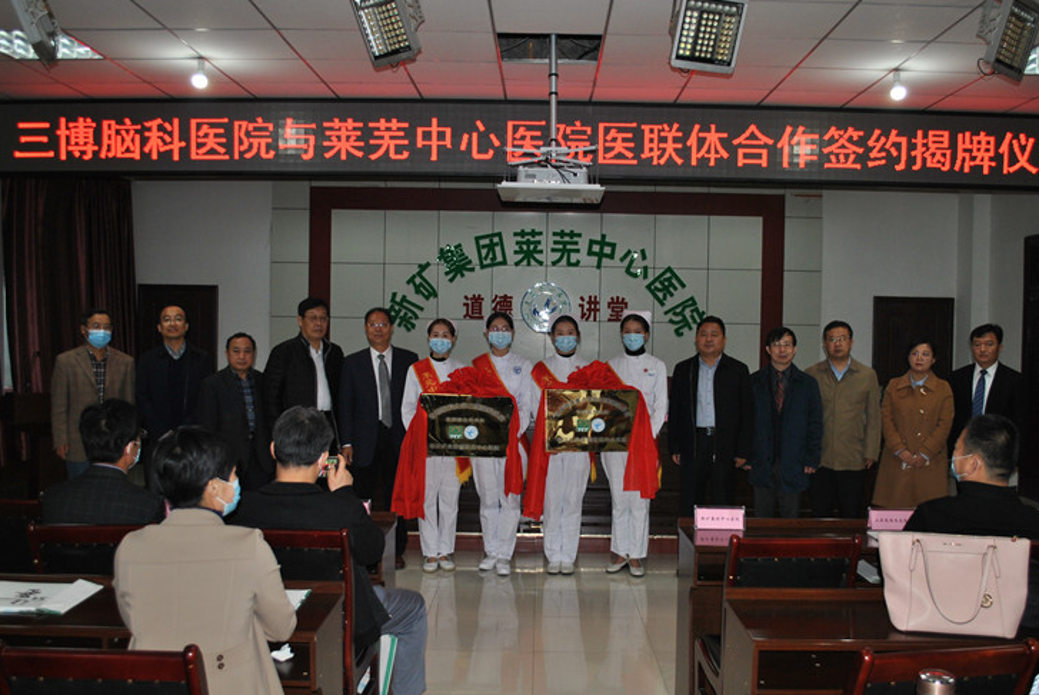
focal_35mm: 33
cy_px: 361
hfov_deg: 57.2
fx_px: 953
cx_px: 543
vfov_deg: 40.0
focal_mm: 20
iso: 200
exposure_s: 1/60
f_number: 3.8
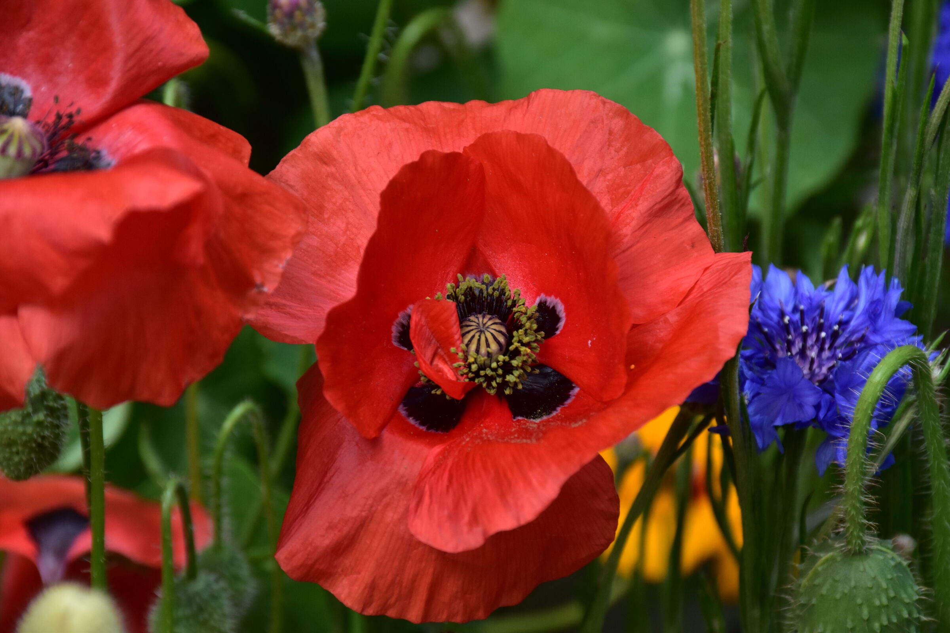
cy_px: 316
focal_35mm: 210
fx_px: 5541
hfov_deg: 9.8
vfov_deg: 6.5
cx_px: 475
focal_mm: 140
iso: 900
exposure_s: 1/125
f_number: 9
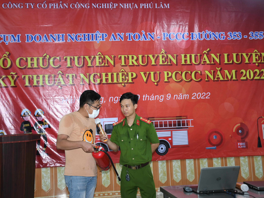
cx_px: 117
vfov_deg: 31.8
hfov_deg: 41.5
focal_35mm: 46
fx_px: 347
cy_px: 98
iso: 800
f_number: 4
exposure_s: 1/200
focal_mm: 27
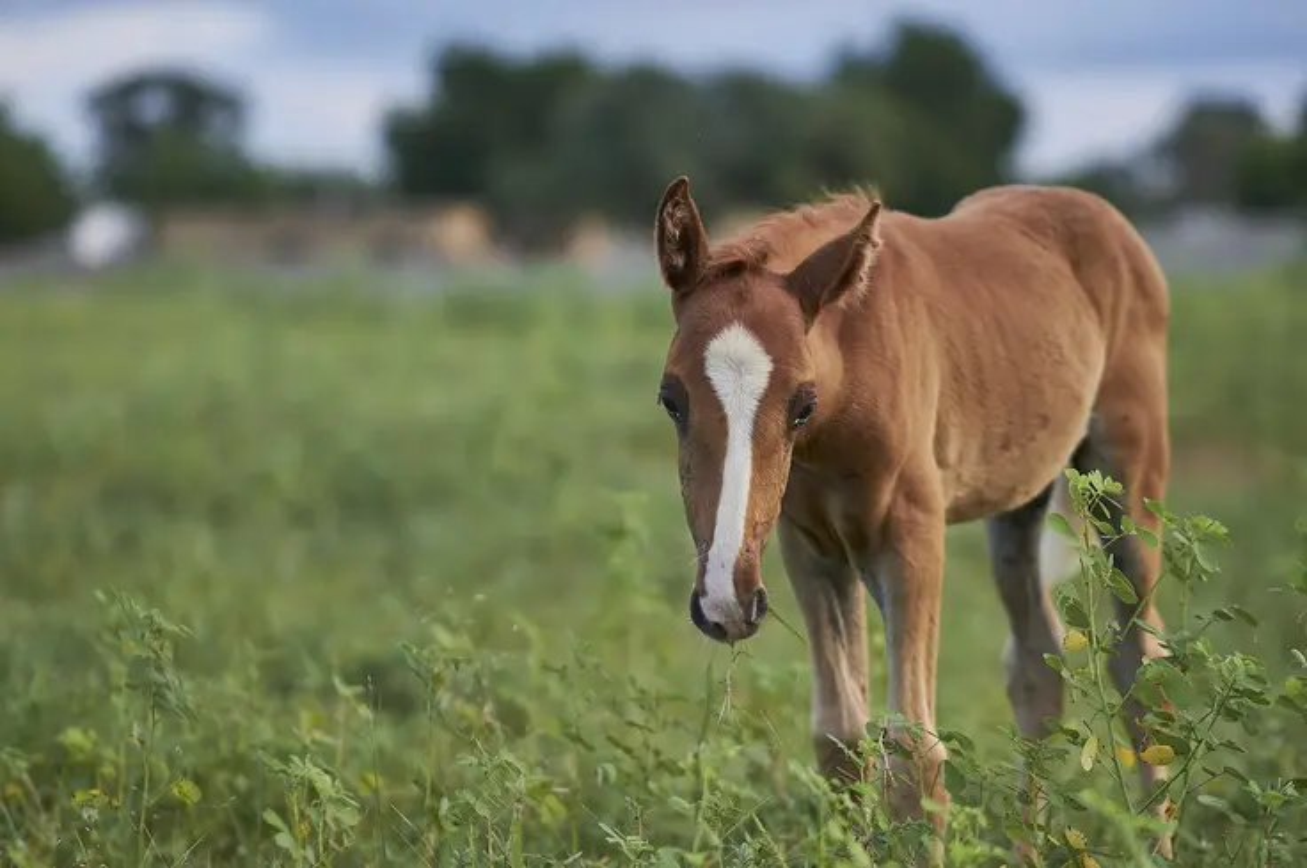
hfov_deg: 15.2
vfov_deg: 10.1
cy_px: 434
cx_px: 654
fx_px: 4896
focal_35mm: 135
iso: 400
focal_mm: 90
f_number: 2
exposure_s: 1/2500
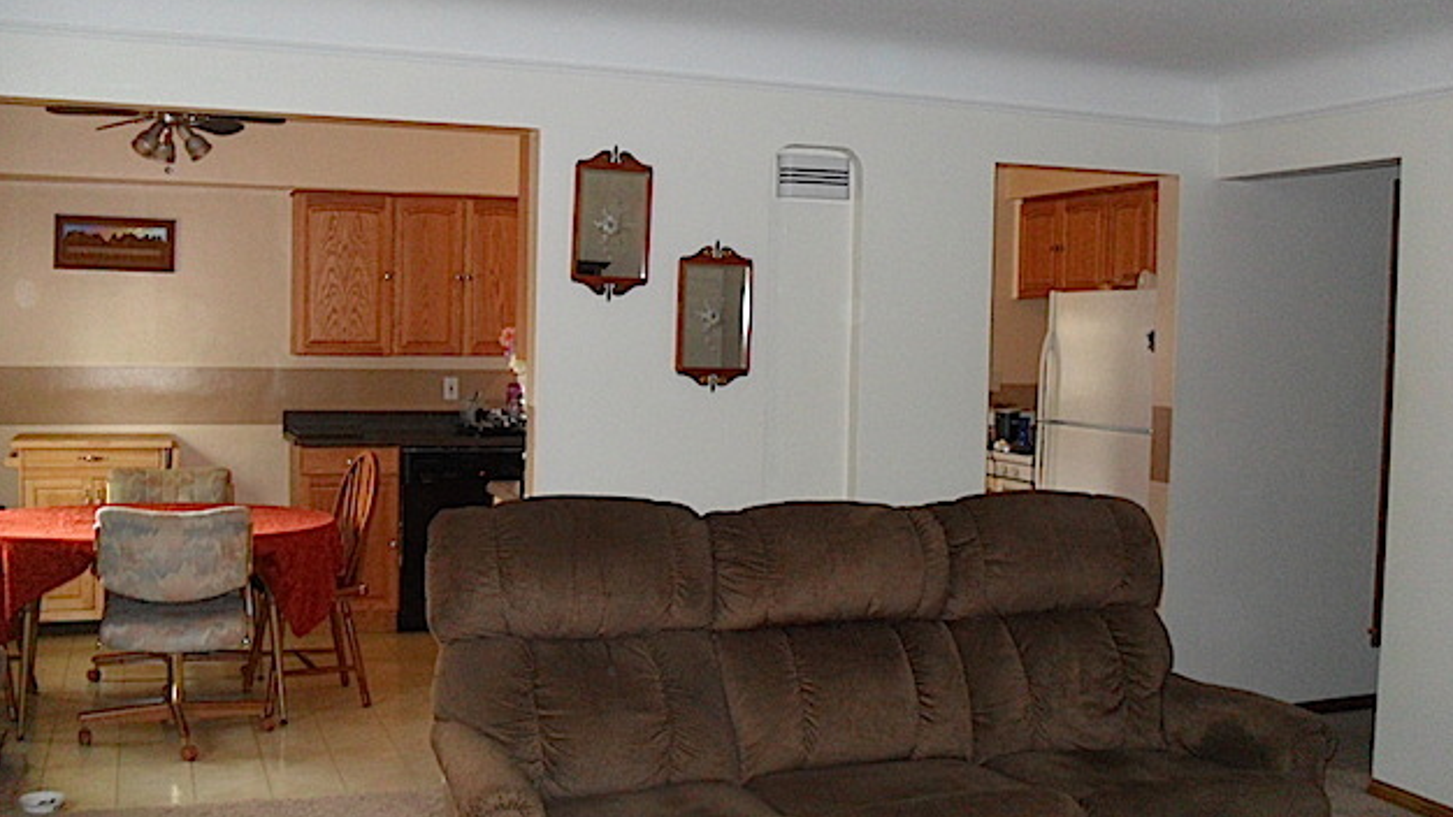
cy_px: 427
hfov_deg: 51.6
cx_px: 720
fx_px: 1502
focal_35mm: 39
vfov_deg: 30.4
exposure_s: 1/45
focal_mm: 6.3
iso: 240
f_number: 3
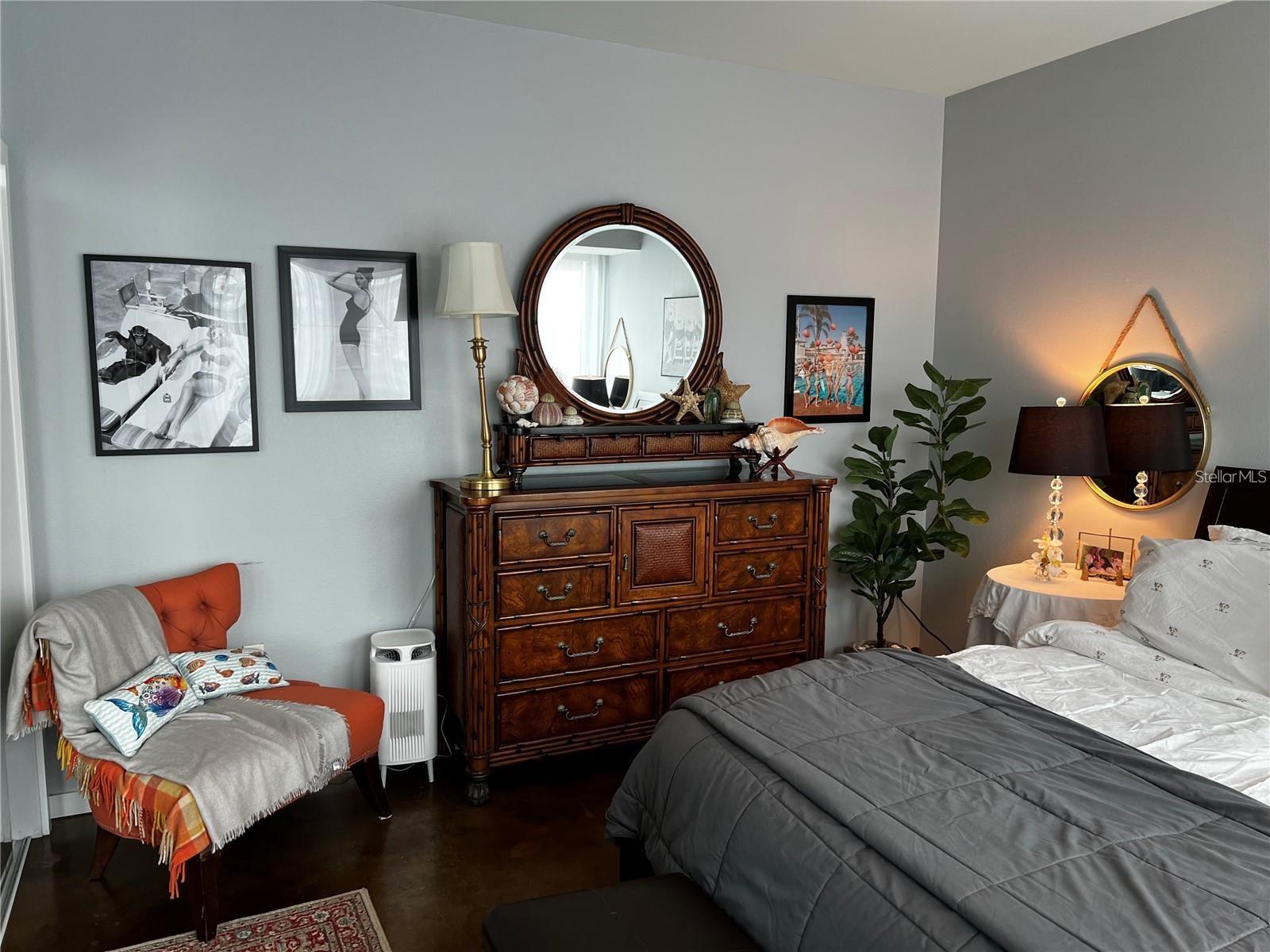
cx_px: 635
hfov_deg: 67.3
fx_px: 954
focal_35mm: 26
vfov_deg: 53.1
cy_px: 476
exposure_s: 1/60
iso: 80
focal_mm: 5.7
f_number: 1.5
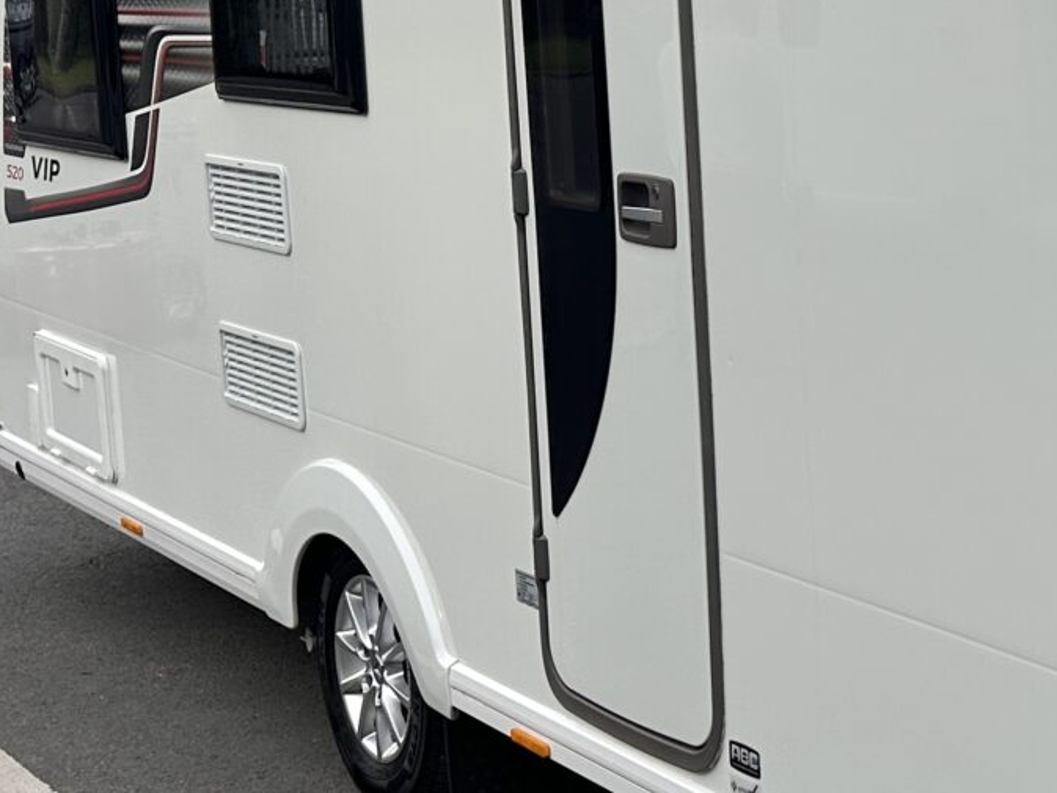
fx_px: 2229
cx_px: 1255
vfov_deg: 20.1
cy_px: 291
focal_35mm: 73
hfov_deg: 24.3
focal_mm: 6.86
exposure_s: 1/2469
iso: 80
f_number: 1.78
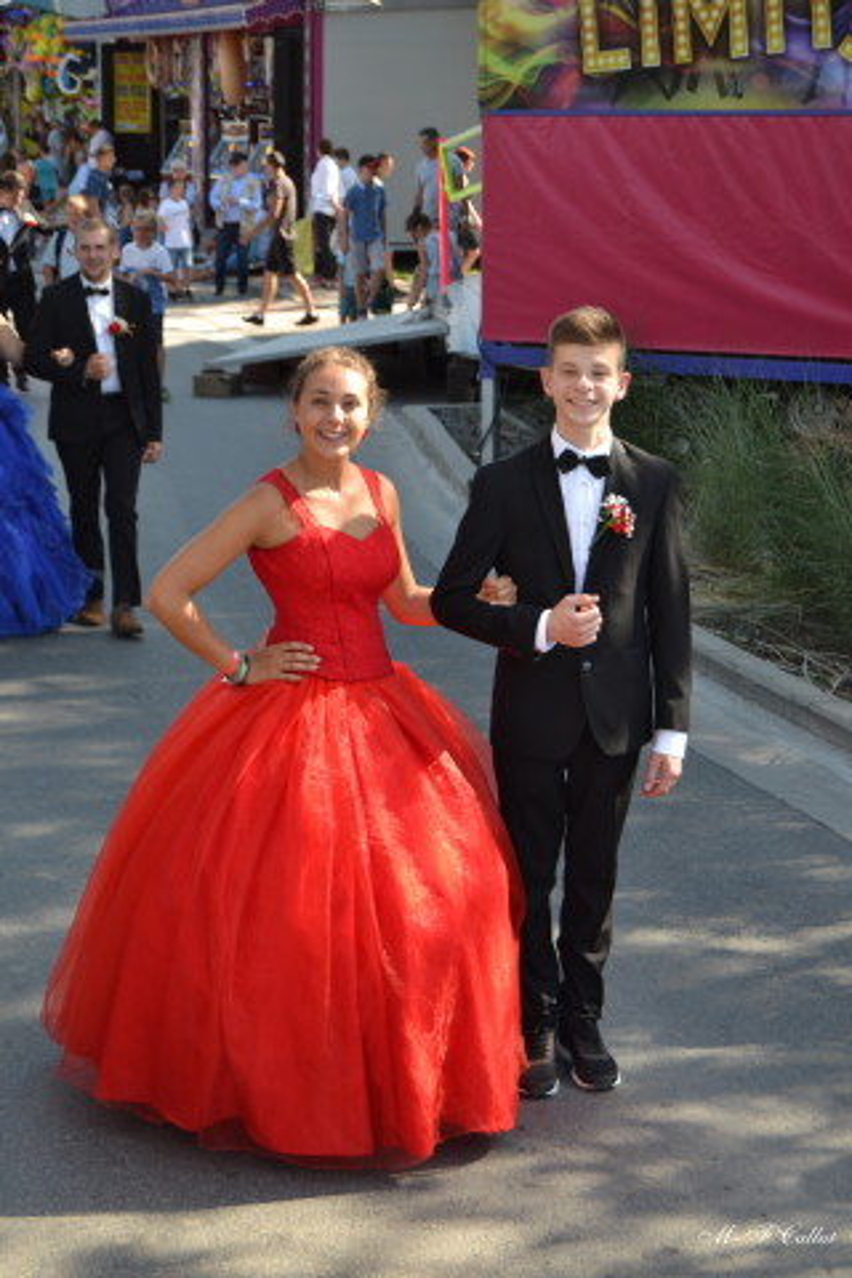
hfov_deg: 18.2
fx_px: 2662
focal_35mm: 75
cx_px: 426
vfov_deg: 27.0
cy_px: 639
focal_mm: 50
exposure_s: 1/125
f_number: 5.6
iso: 110
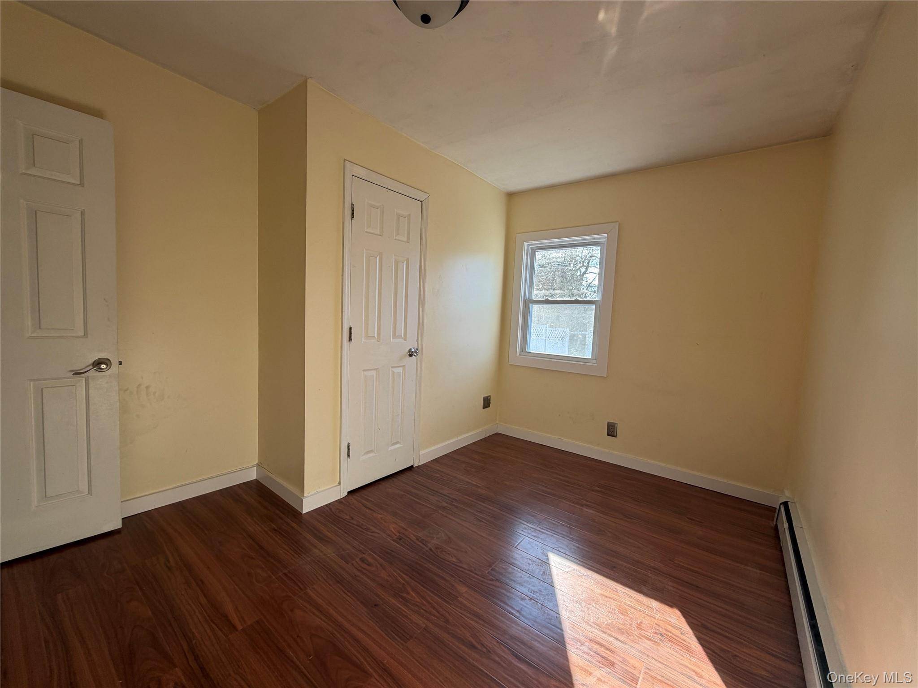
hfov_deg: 102.1
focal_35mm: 14
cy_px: 344
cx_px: 459
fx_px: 371
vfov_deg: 85.7
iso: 64
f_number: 2.2
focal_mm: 2.22
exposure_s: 1/121
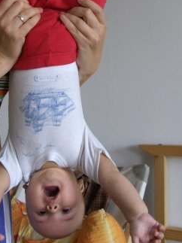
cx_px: 68
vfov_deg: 37.8
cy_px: 80
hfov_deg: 29.0
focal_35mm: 50
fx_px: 351
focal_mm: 5.8
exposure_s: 1/97.1
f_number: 2.6
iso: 200
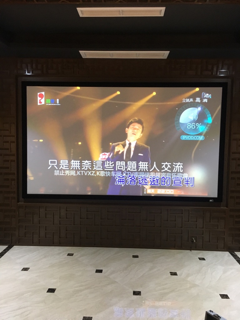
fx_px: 268
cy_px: 160
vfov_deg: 61.7
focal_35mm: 29
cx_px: 120
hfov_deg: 48.2
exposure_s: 1/25
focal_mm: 4.15
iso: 200
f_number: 2.2
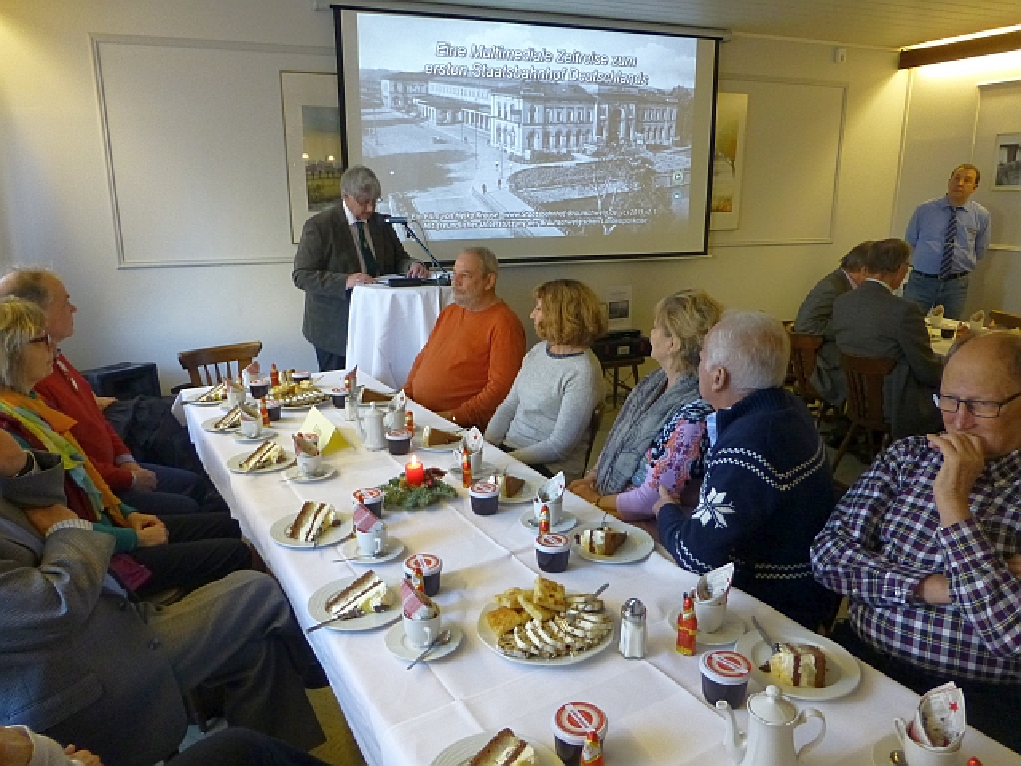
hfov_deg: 71.6
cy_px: 383
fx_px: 708
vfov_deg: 56.8
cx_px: 510
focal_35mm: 24
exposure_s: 1/40
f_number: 3.3
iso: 400
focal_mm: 4.3
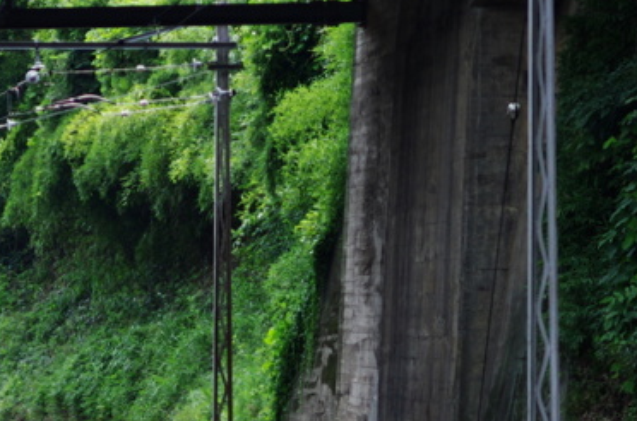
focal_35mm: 289
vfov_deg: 4.7
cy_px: 418
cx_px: 341
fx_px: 5101
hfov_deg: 7.1
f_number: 2.4
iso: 100
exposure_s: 1/400
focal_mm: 70
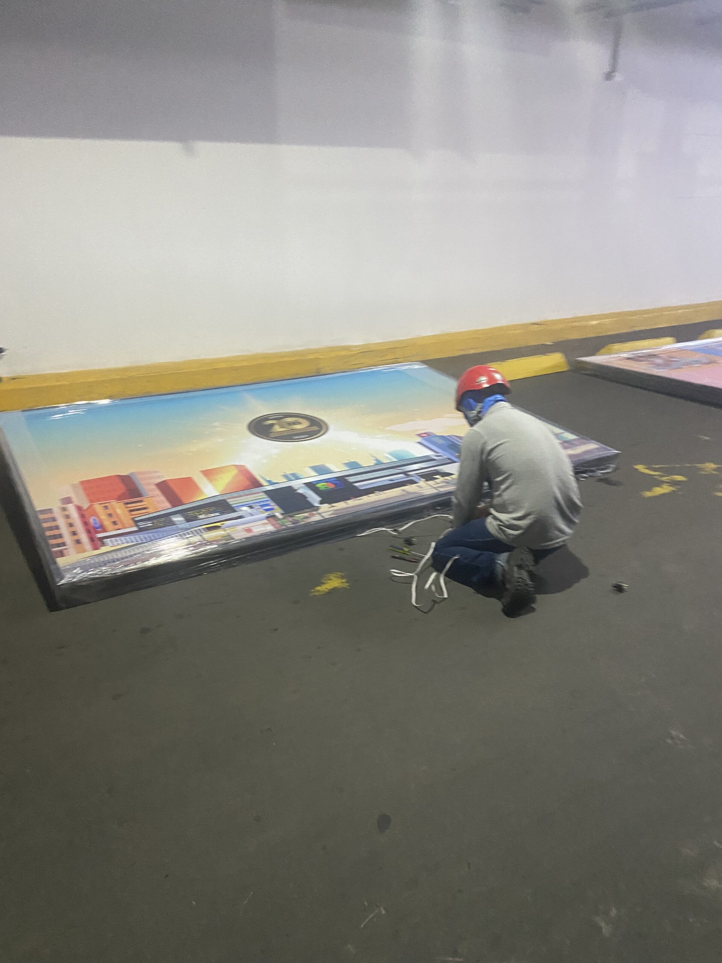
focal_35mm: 26
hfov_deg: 53.1
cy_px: 482
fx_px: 723
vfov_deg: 67.3
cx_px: 361
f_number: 1.8
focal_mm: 4.25
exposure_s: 1/40
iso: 500
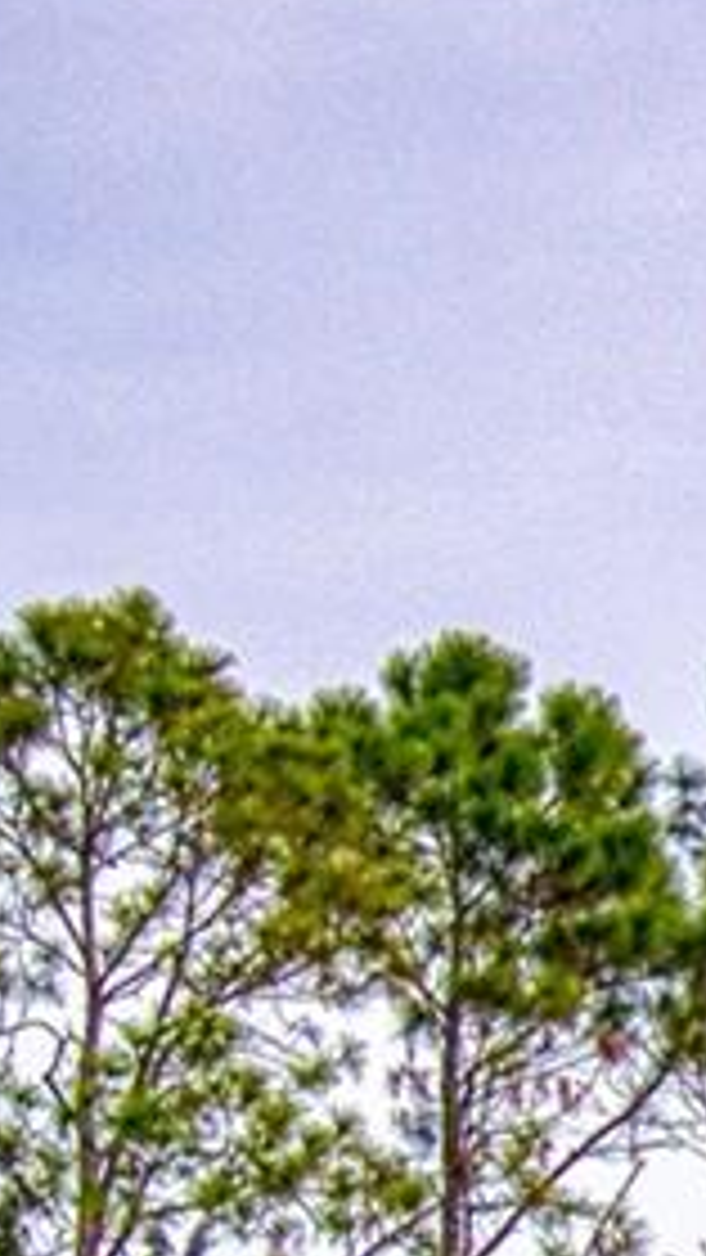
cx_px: 3445
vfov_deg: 5.9
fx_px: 12044
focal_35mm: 362
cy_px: 2062
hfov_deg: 3.2
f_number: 8
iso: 200
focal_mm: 29
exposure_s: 1/1000
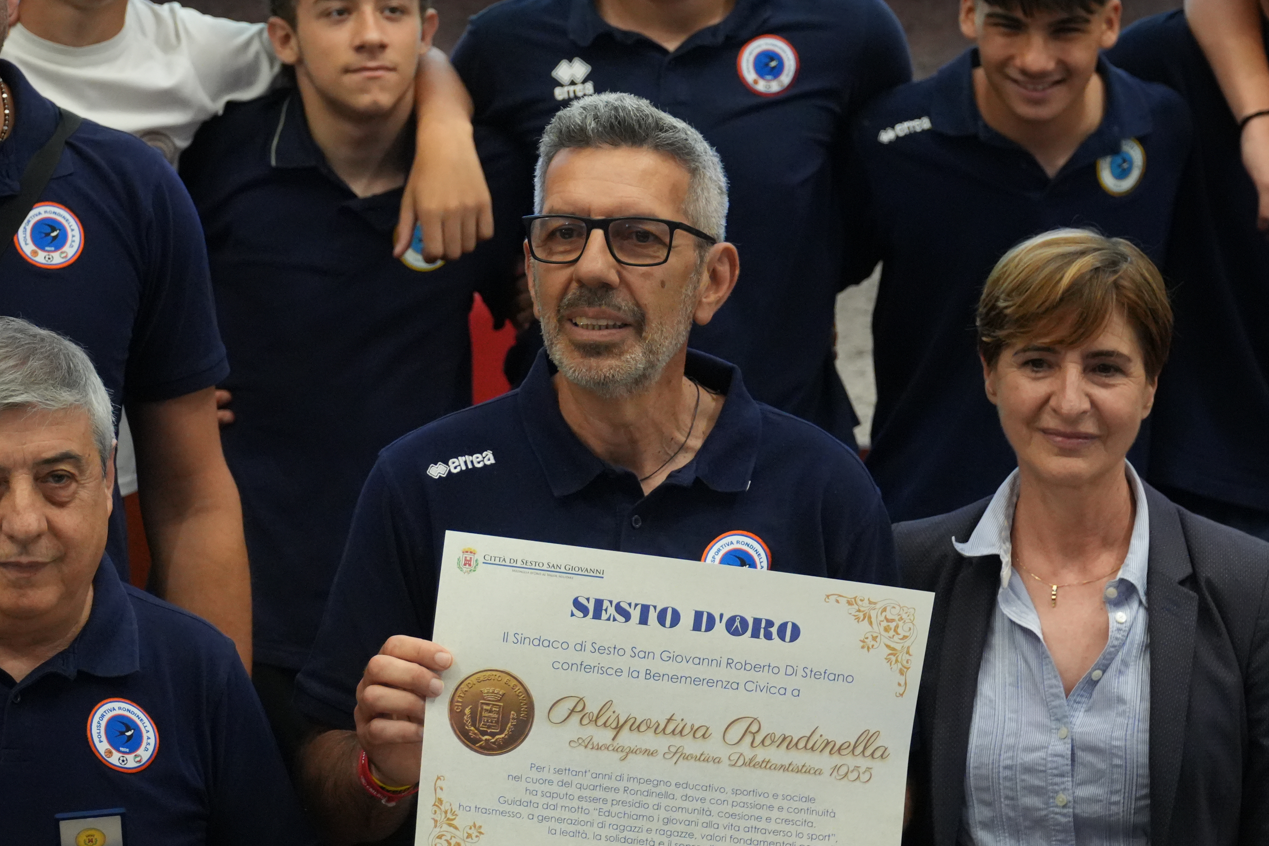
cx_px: 579
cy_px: 431
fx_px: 4864
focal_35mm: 138
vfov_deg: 9.9
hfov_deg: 14.9
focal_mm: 70
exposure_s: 1/125
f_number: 4
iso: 3200
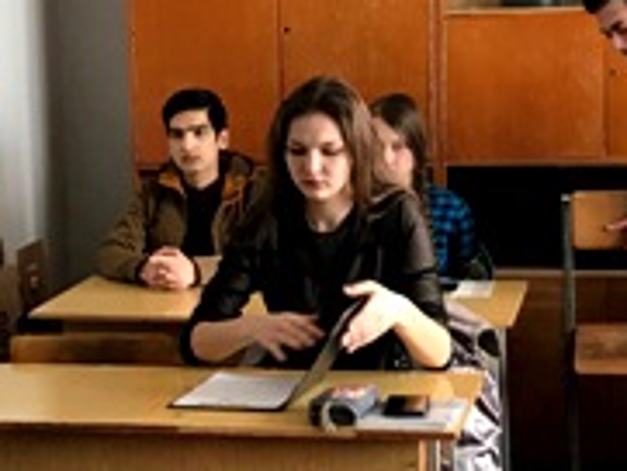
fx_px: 1794
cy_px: 194
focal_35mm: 99
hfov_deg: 19.7
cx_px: 197
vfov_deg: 14.9
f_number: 1.8
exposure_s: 1/20
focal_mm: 3.99
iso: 40
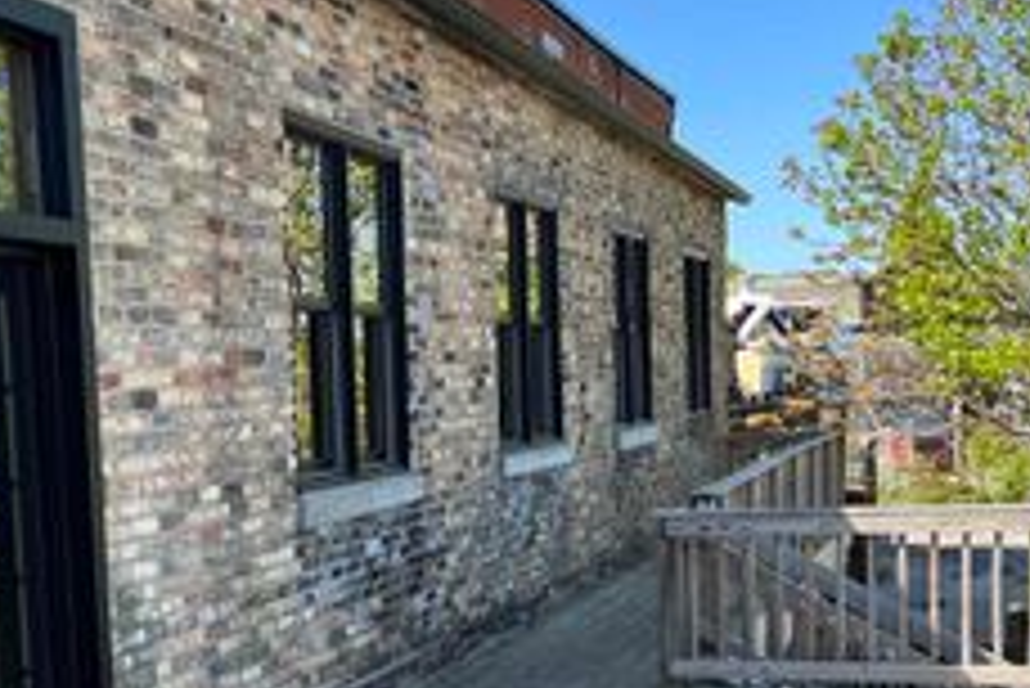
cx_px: 54
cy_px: 609
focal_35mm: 59
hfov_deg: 31.9
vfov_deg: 22.5
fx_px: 1689
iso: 50
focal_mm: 5.1
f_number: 1.6
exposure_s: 1/787
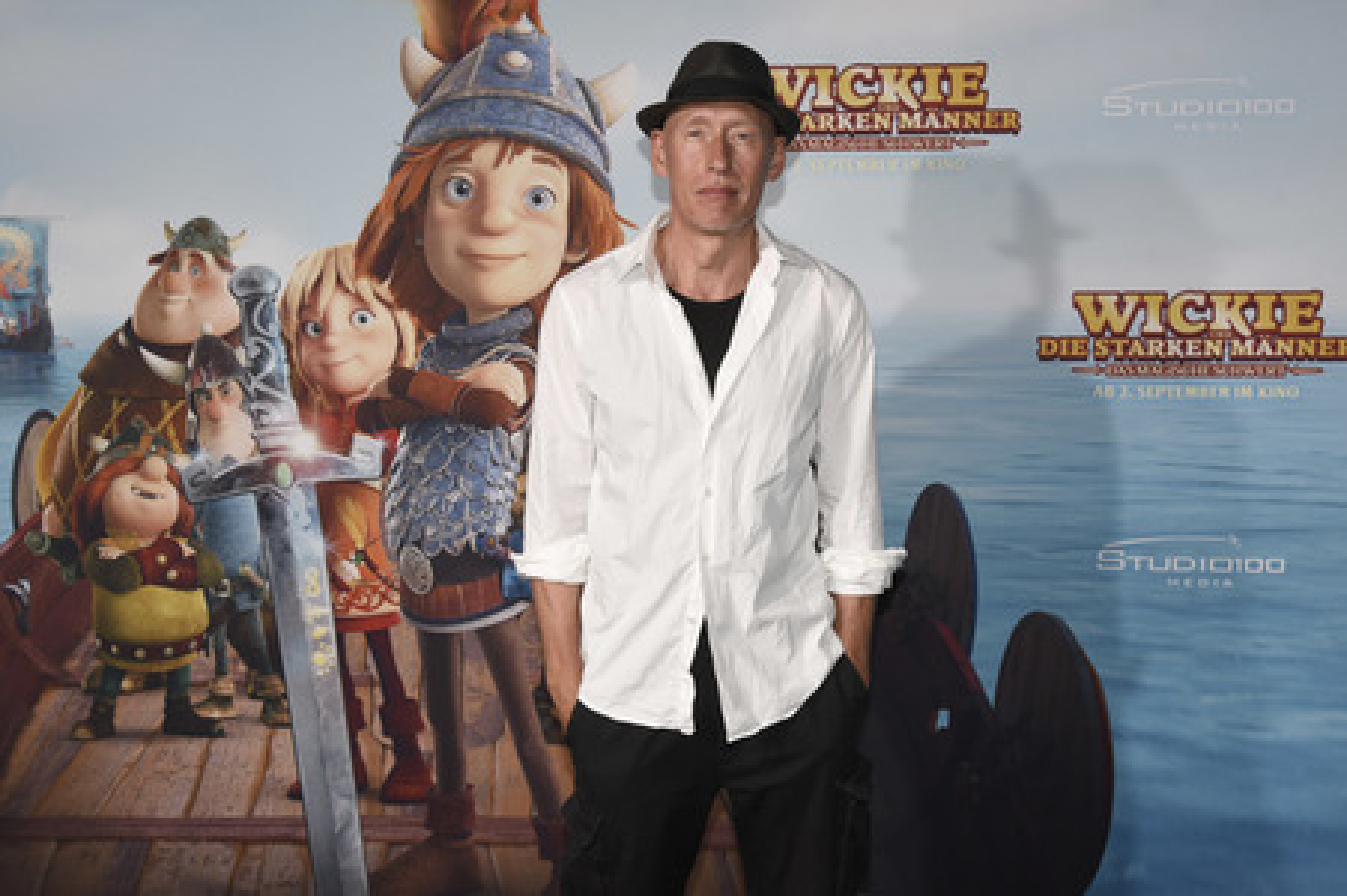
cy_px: 448
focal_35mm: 44
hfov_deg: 44.5
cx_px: 674
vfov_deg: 30.5
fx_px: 1645
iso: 1000
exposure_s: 1/125
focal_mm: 44
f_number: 6.3
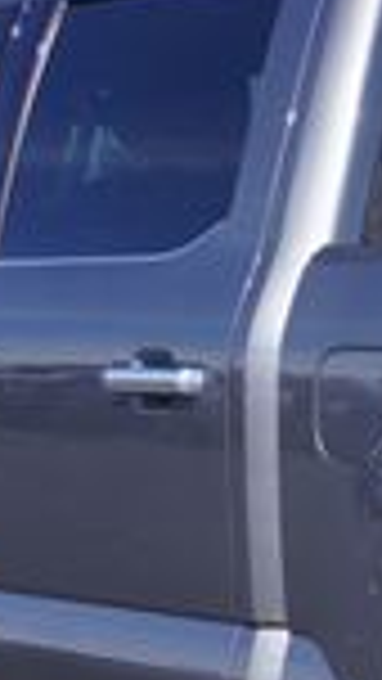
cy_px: 694
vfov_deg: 14.4
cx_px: 724
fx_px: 2646
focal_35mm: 147
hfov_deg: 7.9
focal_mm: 22
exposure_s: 1/200
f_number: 8
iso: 100
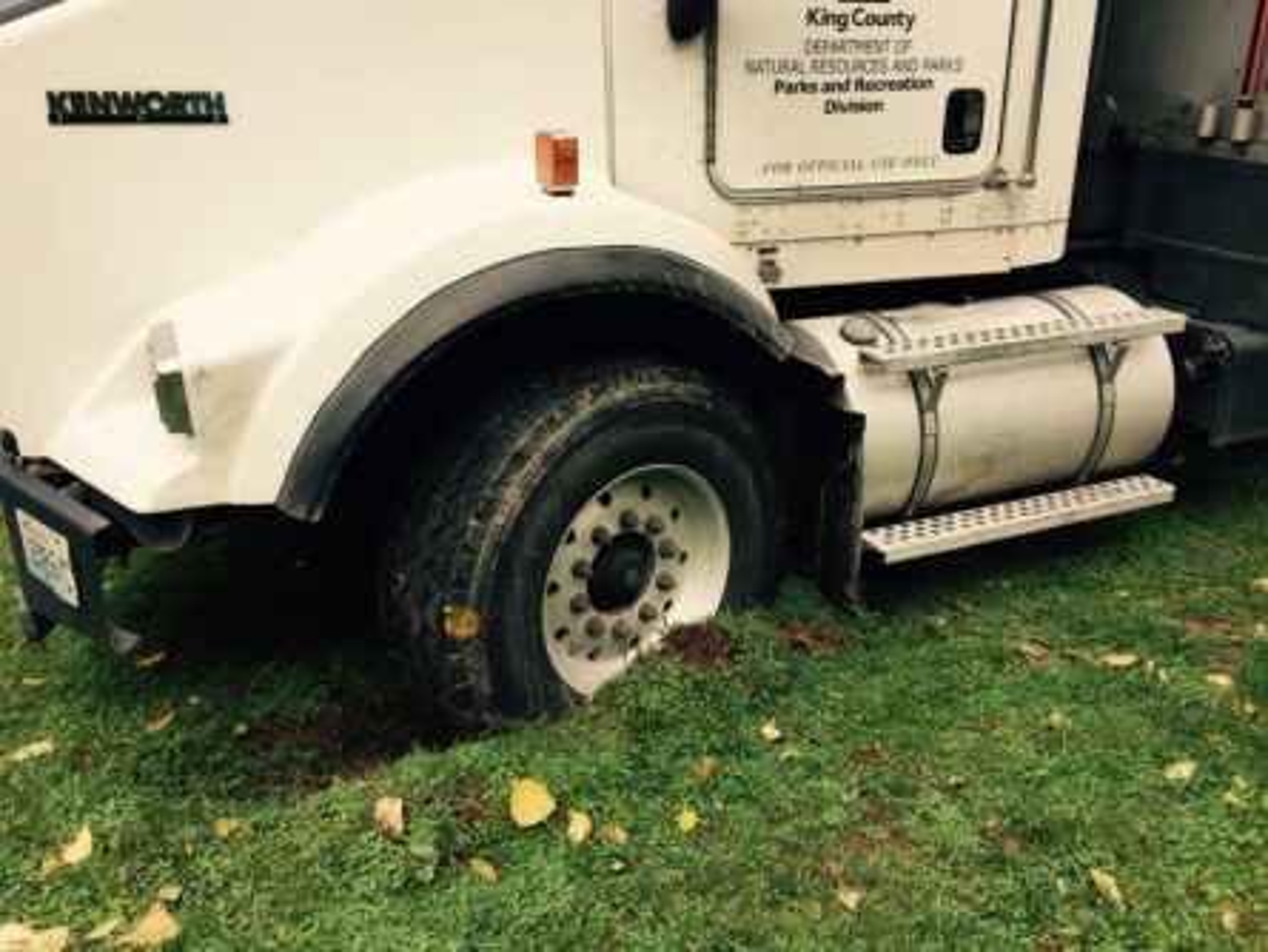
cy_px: 476
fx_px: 1063
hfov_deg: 61.6
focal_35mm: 29
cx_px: 634
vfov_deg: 48.2
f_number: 2.2
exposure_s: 1/565
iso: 32
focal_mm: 4.15
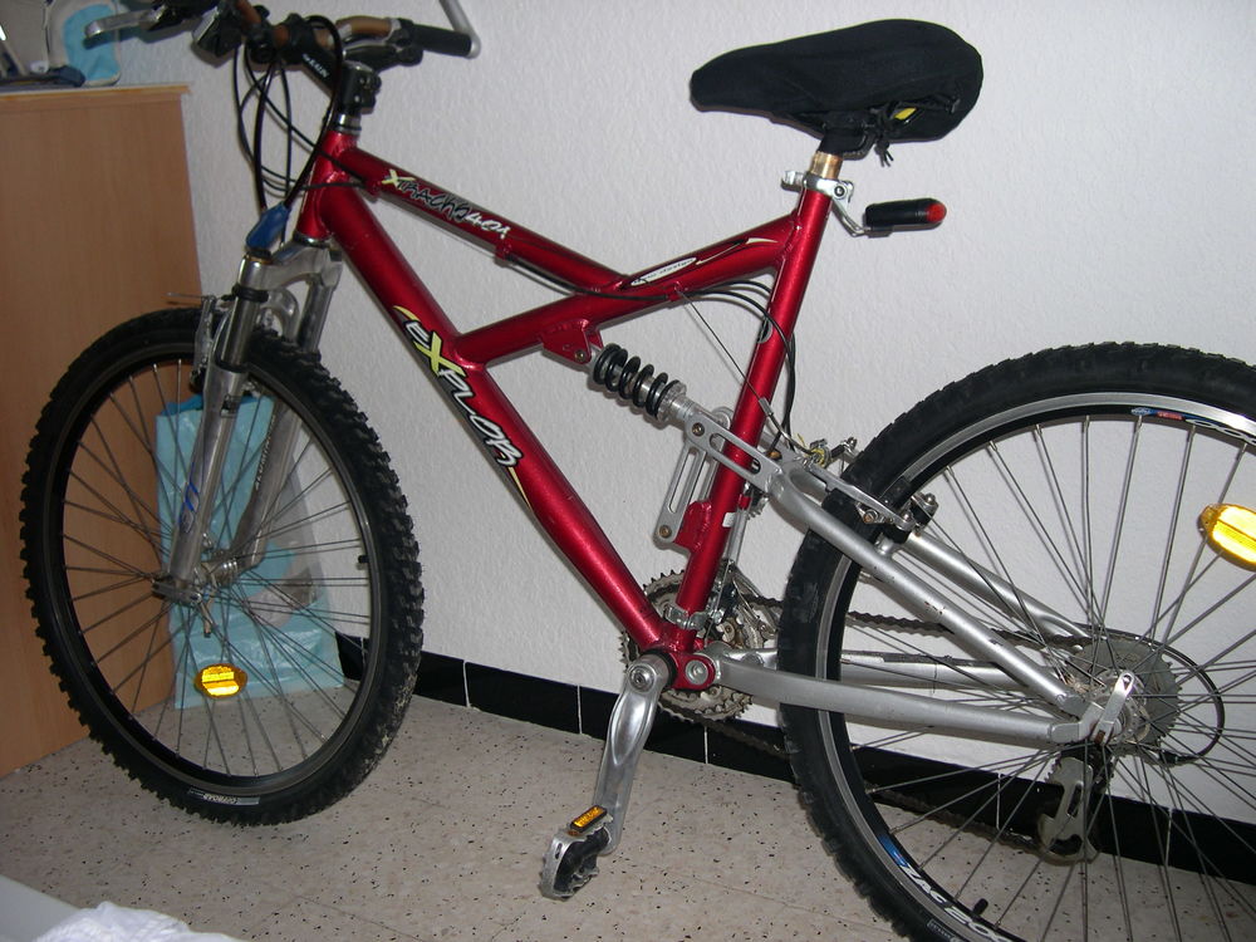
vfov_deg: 37.7
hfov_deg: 49.0
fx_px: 1379
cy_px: 471
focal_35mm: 38
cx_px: 628
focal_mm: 8
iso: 100
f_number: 2.8
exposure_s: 1/60
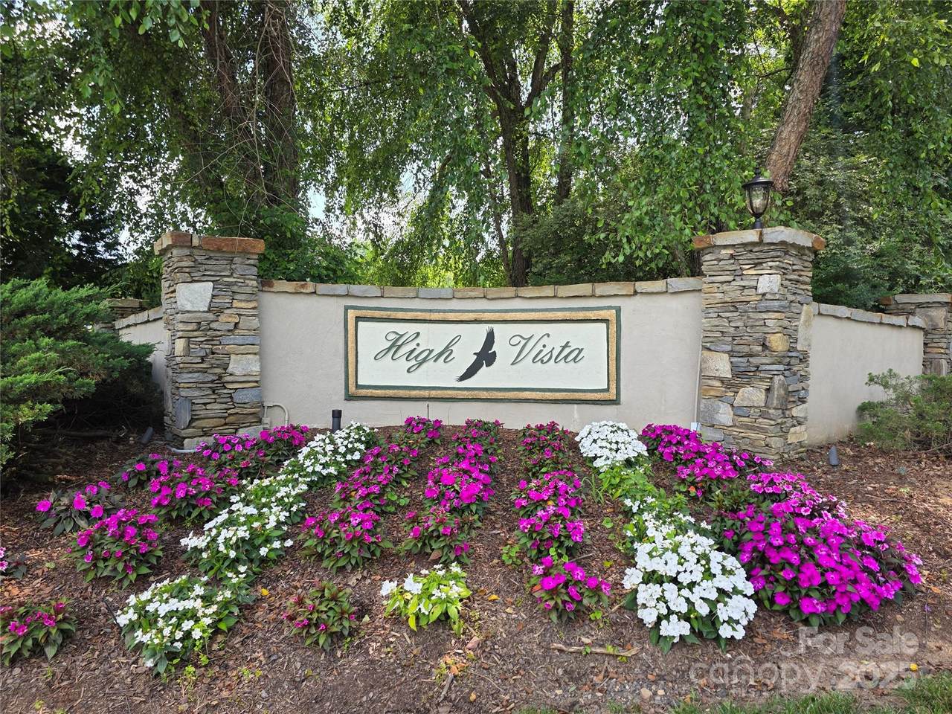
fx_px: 633
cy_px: 357
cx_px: 476
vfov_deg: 58.9
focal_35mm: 23
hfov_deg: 73.9
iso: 50
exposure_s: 1/359
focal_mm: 6.3
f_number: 1.7
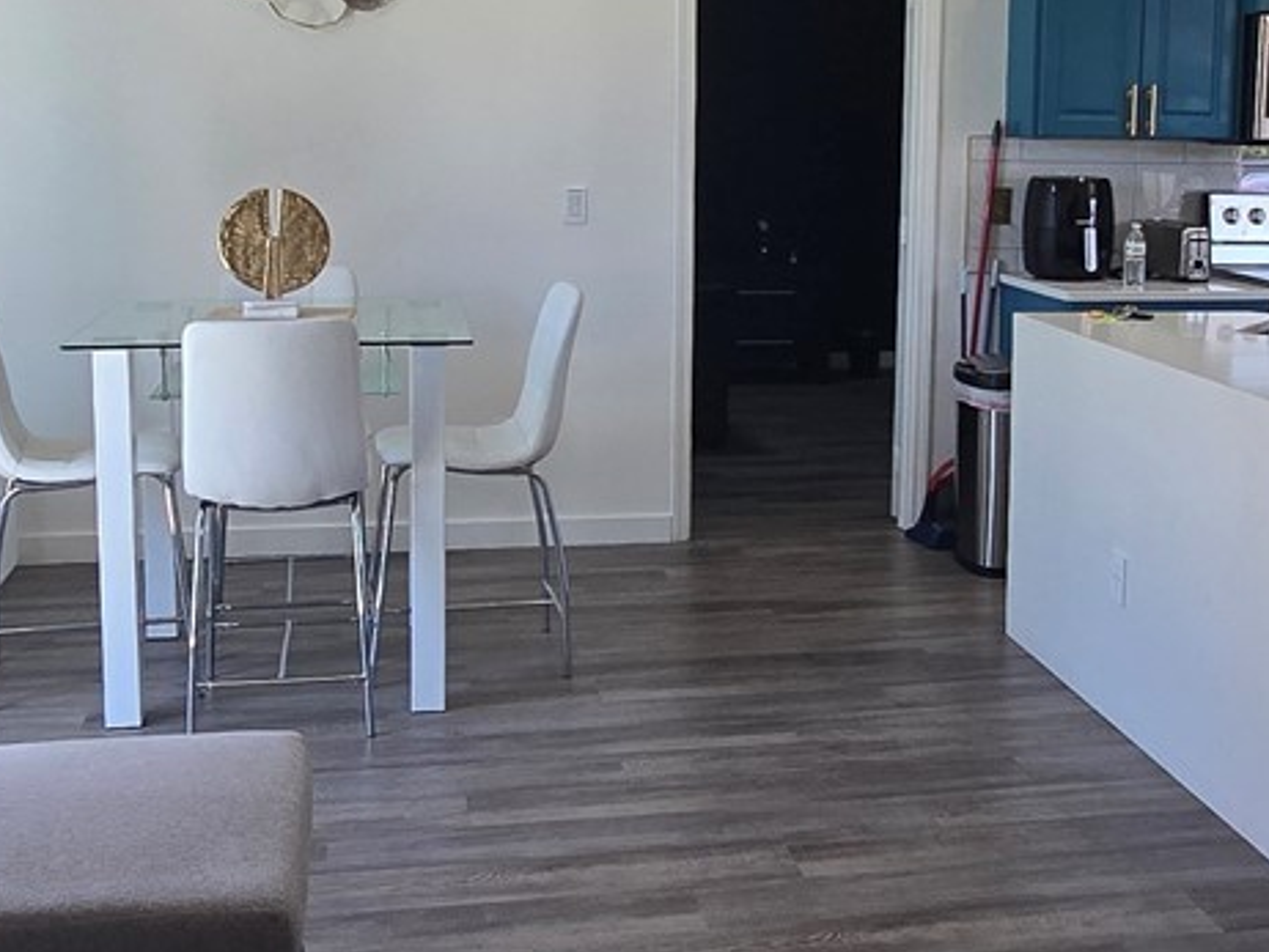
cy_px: 318
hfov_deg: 41.9
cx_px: 753
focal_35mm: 45
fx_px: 1651
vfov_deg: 32.0
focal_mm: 2.2
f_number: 2.2
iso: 80
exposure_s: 1/120
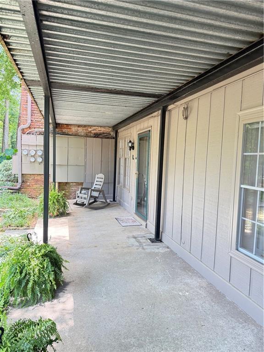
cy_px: 176
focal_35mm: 24
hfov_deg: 56.8
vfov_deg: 71.6
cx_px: 132
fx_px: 244
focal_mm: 6.76
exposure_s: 1/80
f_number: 1.78
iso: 200
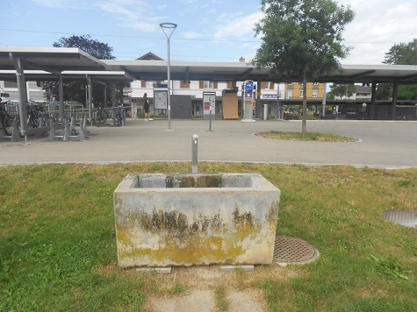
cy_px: 156
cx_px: 208
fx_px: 313
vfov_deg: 53.0
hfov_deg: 67.3
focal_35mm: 26
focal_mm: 4.6
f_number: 3.2
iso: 200
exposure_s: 1/1250
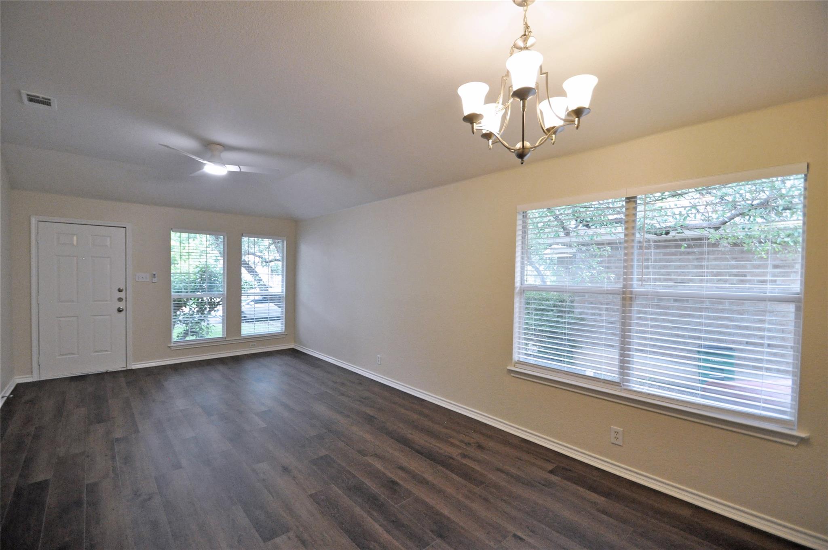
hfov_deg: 100.5
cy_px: 275
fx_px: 345
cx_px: 414
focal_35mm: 15
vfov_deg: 77.2
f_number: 4
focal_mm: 10
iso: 1250
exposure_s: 1/160
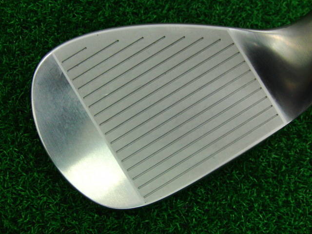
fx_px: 333
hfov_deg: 50.1
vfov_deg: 38.7
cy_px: 117
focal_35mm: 37
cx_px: 156
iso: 400
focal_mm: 6.42
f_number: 3.6
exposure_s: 1/60
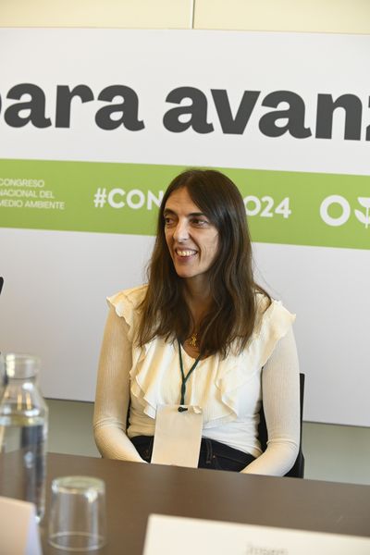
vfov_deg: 27.0
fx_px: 1156
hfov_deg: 18.2
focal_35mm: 75
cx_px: 185
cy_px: 278
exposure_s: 1/320
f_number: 3.5
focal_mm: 75
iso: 3200
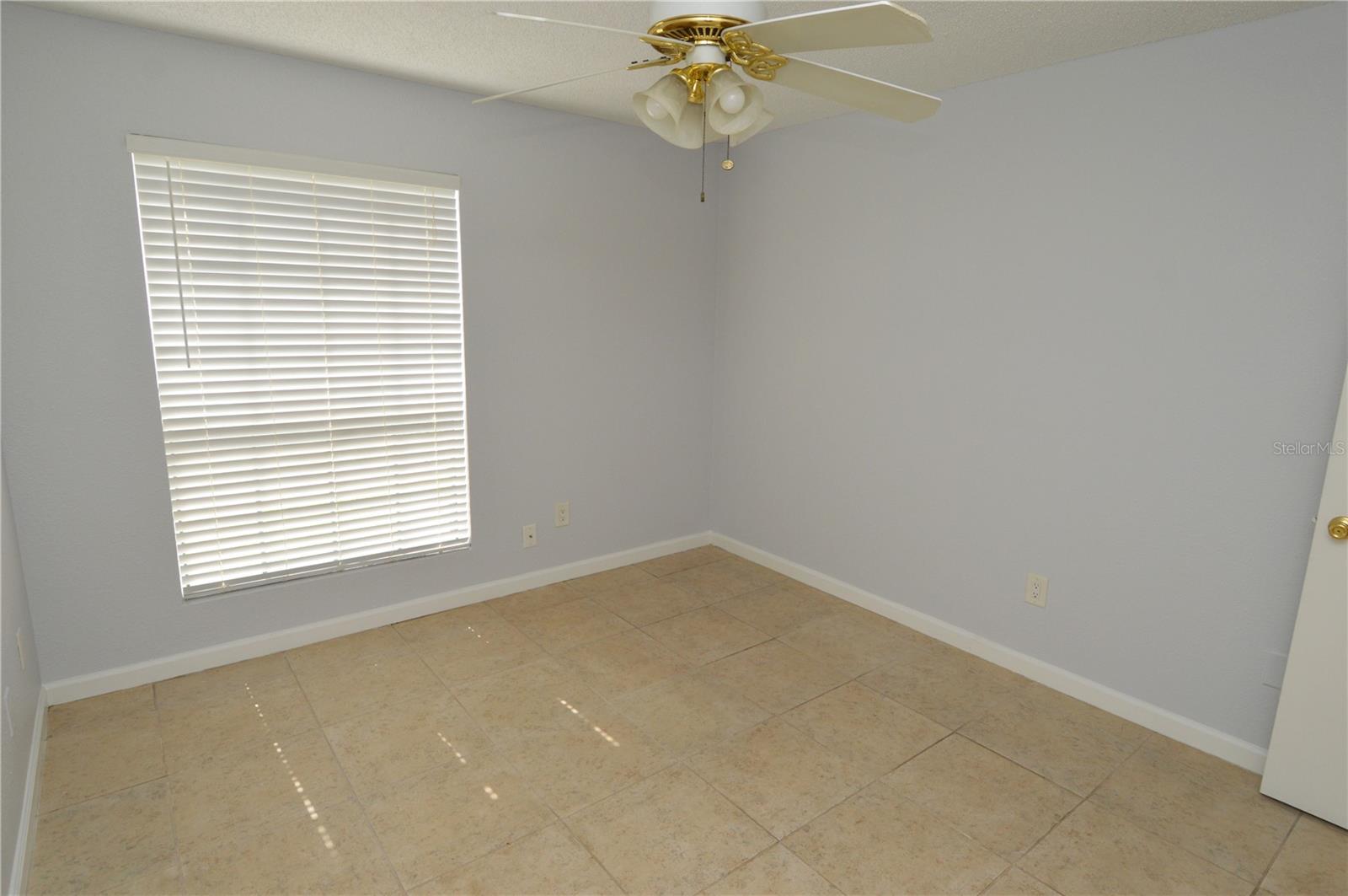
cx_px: 674
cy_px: 448
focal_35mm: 18
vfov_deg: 67.3
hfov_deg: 90.1
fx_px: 673
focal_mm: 12
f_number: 5.6
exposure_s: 1/125
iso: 360
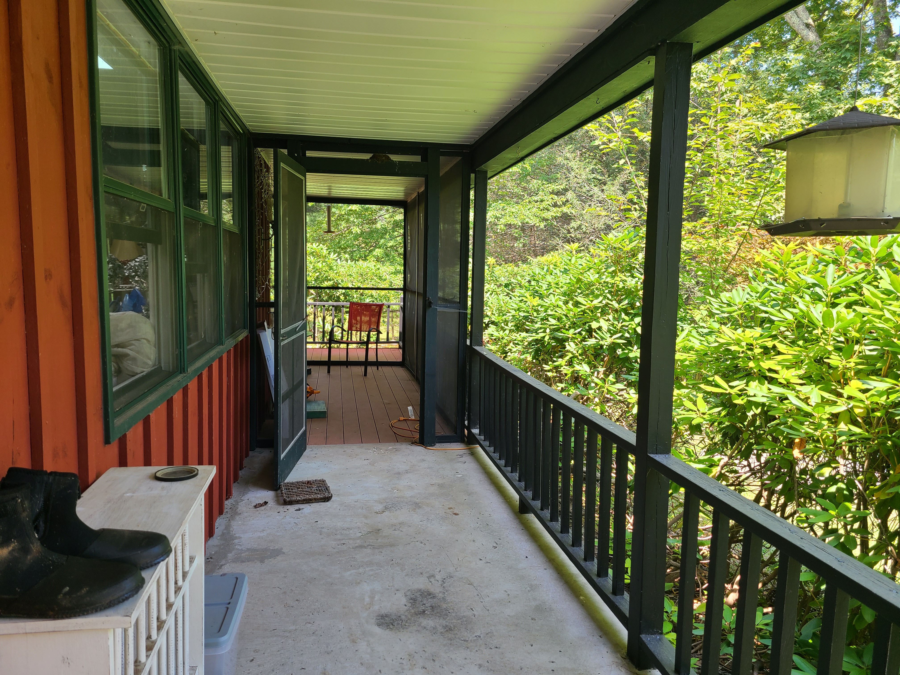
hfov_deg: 67.3
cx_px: 450
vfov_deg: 53.1
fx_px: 676
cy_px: 338
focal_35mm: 26
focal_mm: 5.4
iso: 40
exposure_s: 1/180
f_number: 1.8
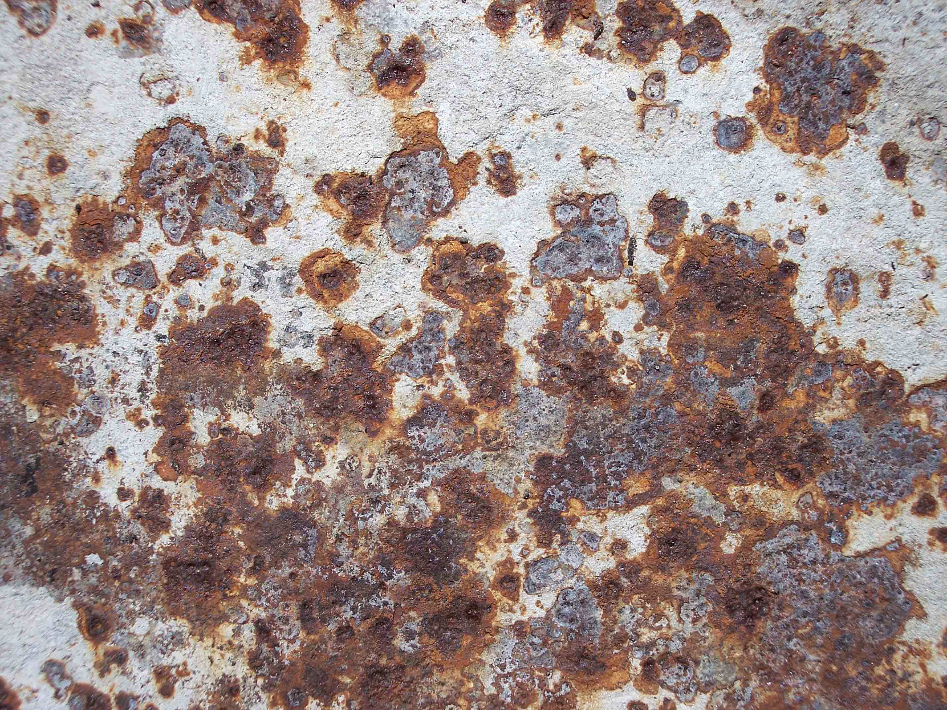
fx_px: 1423
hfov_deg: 36.8
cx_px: 474
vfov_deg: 28.0
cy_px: 355
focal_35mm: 52
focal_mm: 10.7
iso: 100
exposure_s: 1/1000
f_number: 4.8
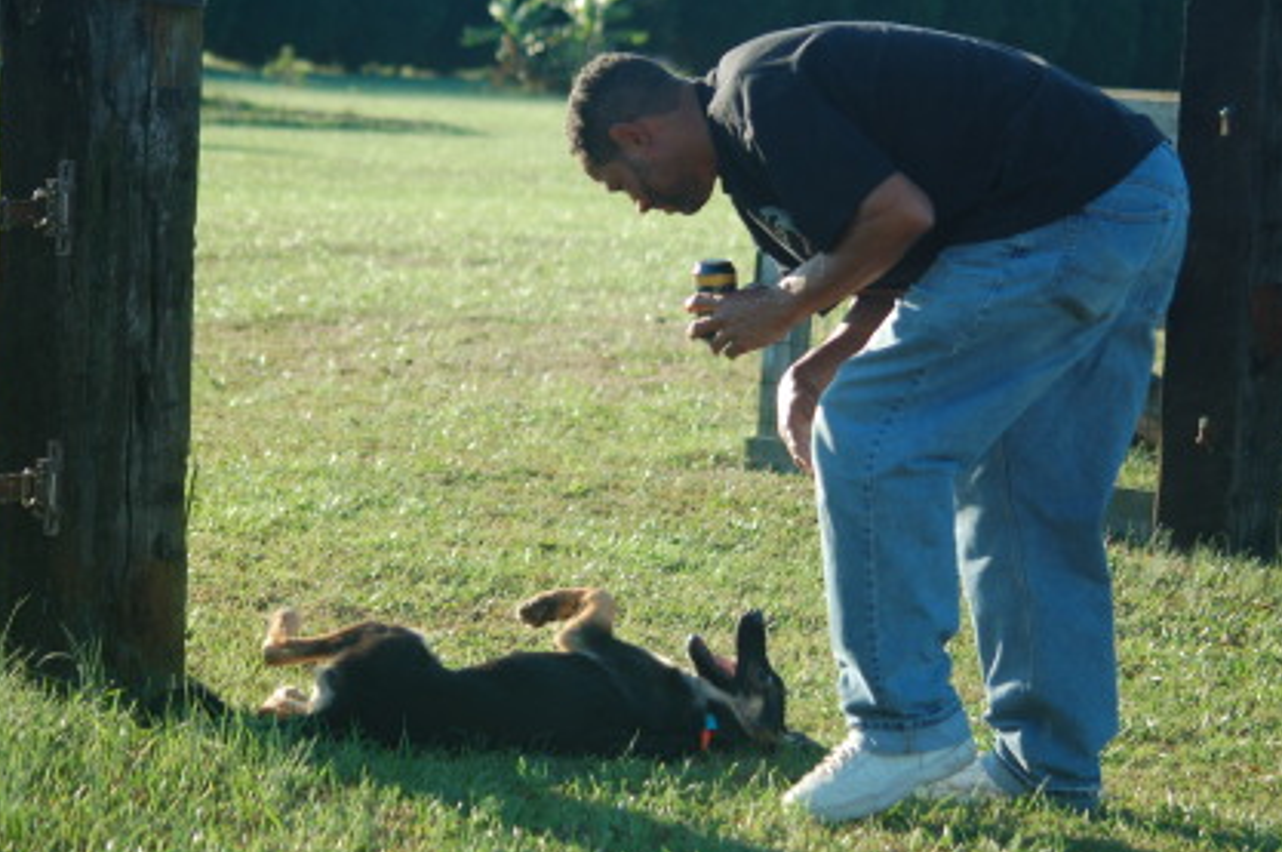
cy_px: 448
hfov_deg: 16.9
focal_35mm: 122
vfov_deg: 11.3
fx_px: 4323
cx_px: 661
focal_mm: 75
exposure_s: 1/250
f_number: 4.2
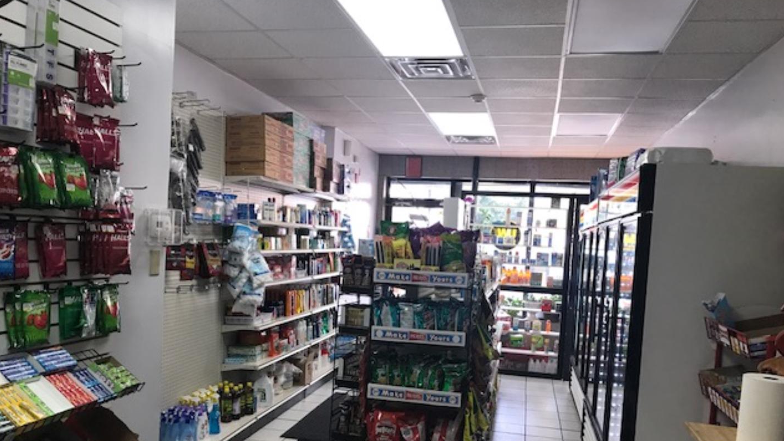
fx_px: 644
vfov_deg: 37.5
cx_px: 396
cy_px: 283
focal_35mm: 31
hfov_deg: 62.6
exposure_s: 1/30
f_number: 1.8
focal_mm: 3.99
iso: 20
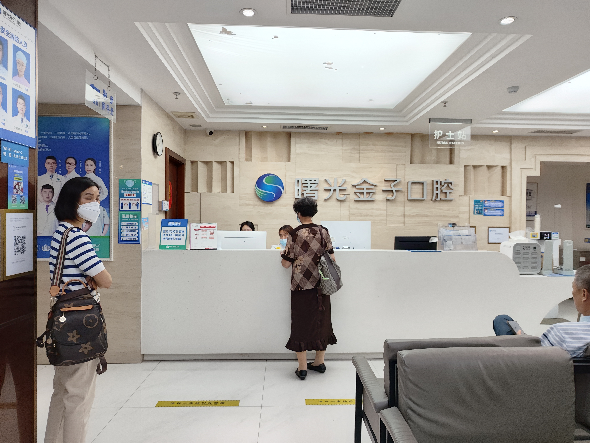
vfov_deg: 56.8
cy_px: 222
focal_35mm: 24
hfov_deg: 71.6
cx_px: 295
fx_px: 409
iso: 159
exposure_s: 1/100
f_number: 1.65
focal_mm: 5.26
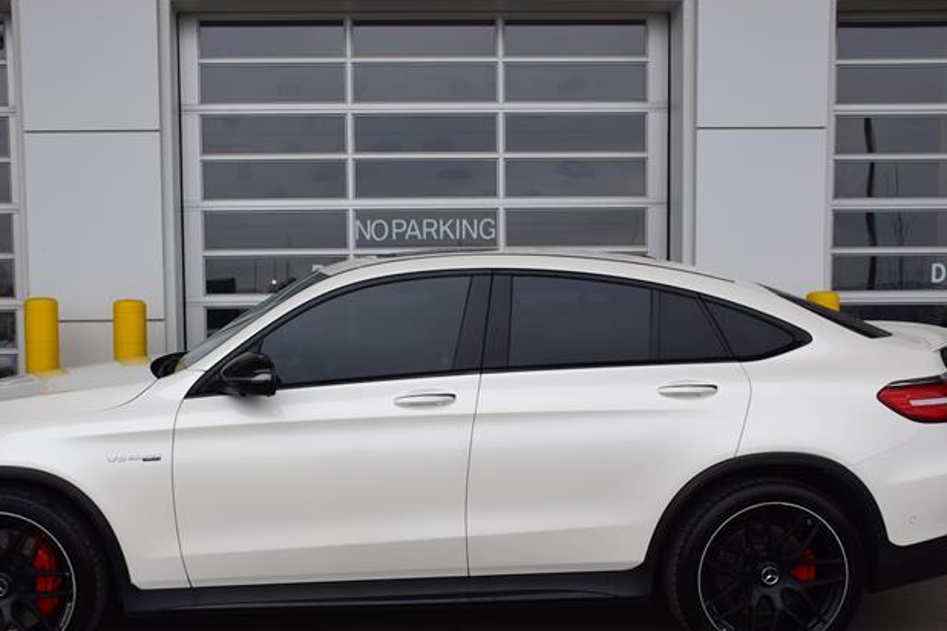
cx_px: 398
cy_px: 393
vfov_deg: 30.0
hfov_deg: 43.8
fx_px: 1174
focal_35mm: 45
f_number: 9
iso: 400
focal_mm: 23
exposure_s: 1/160
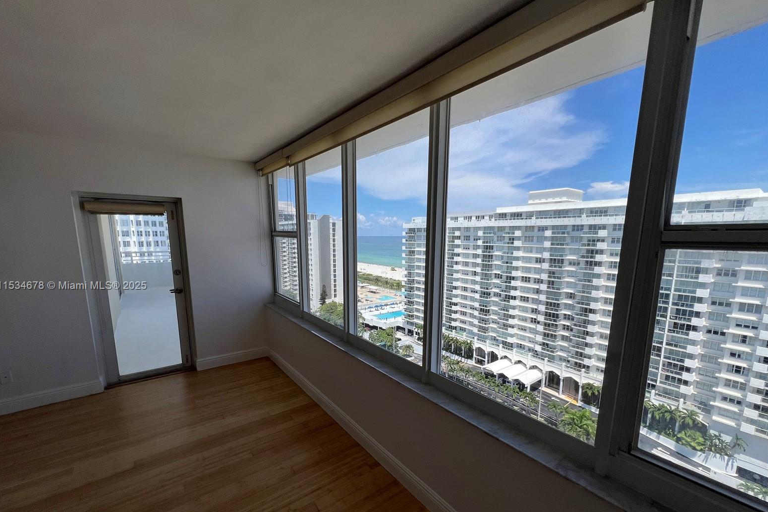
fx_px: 299
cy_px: 286
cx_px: 385
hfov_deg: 104.3
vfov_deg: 80.9
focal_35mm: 14
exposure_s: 1/786
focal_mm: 1.57
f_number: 1.8
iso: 32
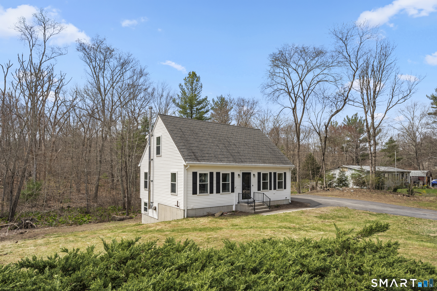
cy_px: 146
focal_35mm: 20
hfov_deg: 84.0
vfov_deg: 61.9
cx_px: 218
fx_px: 243
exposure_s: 1/100
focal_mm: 20
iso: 320
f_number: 10
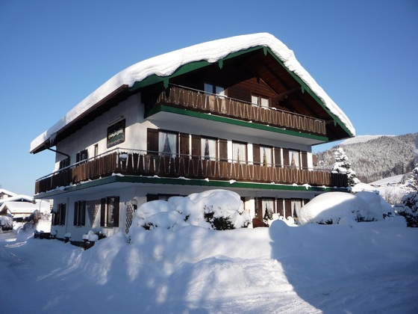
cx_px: 209
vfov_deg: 46.8
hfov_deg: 60.0
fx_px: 362
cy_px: 157
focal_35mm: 30
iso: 100
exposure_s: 1/400
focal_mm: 5.2
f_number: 5
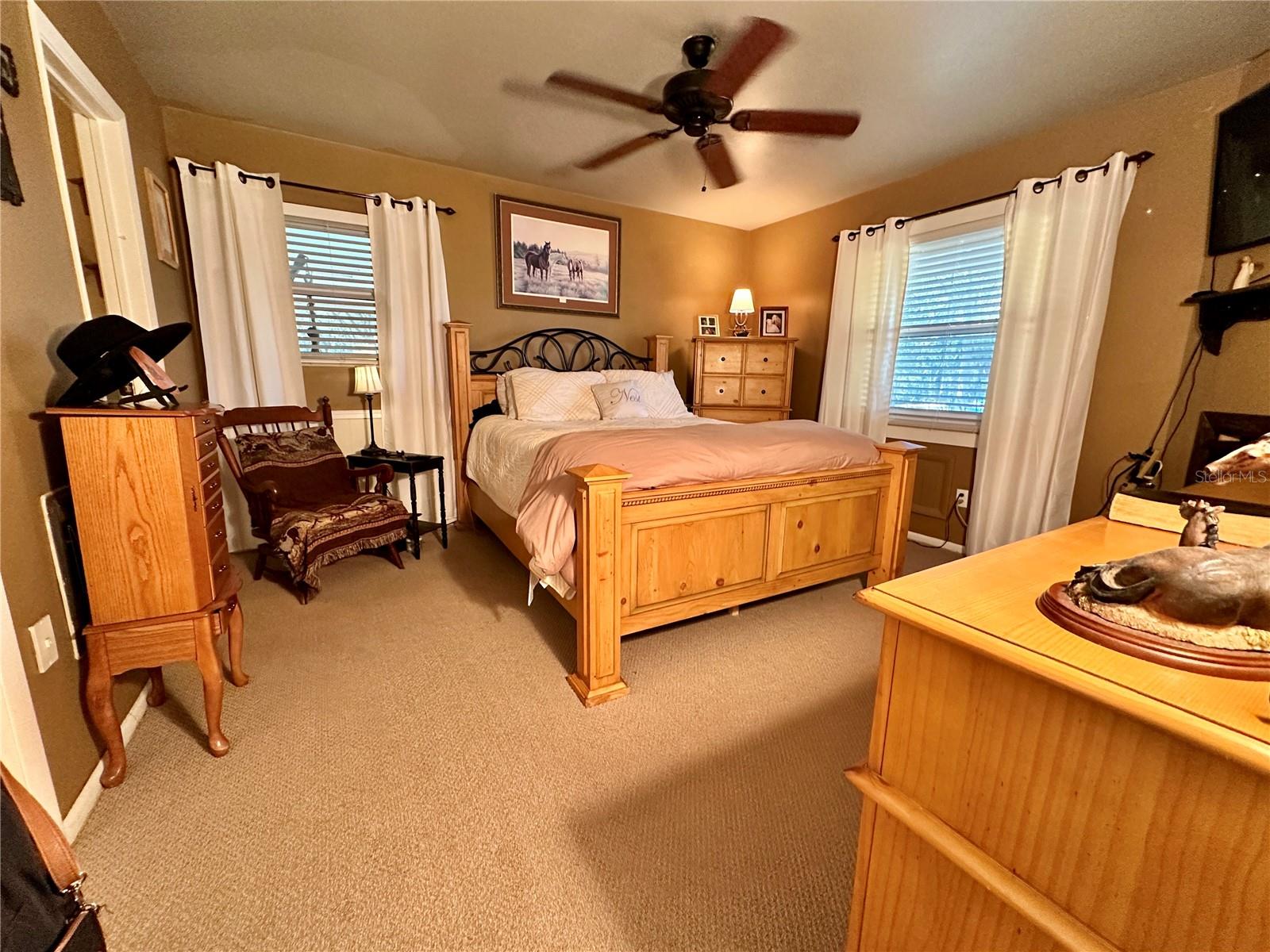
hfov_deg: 102.1
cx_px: 635
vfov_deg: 85.7
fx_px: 514
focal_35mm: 14
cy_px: 476
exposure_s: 1/60
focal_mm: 2.22
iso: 500
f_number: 2.2
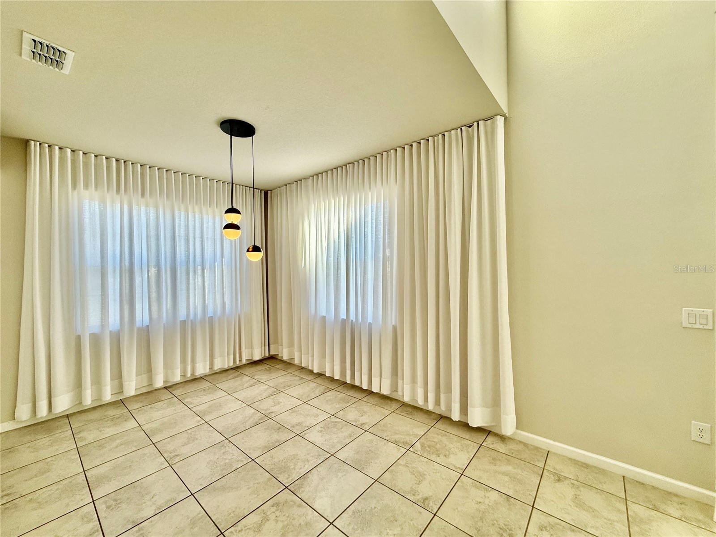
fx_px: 290
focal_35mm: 14
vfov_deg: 85.7
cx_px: 358
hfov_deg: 102.1
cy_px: 268
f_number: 2.2
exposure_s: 1/241
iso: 64
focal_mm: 2.22
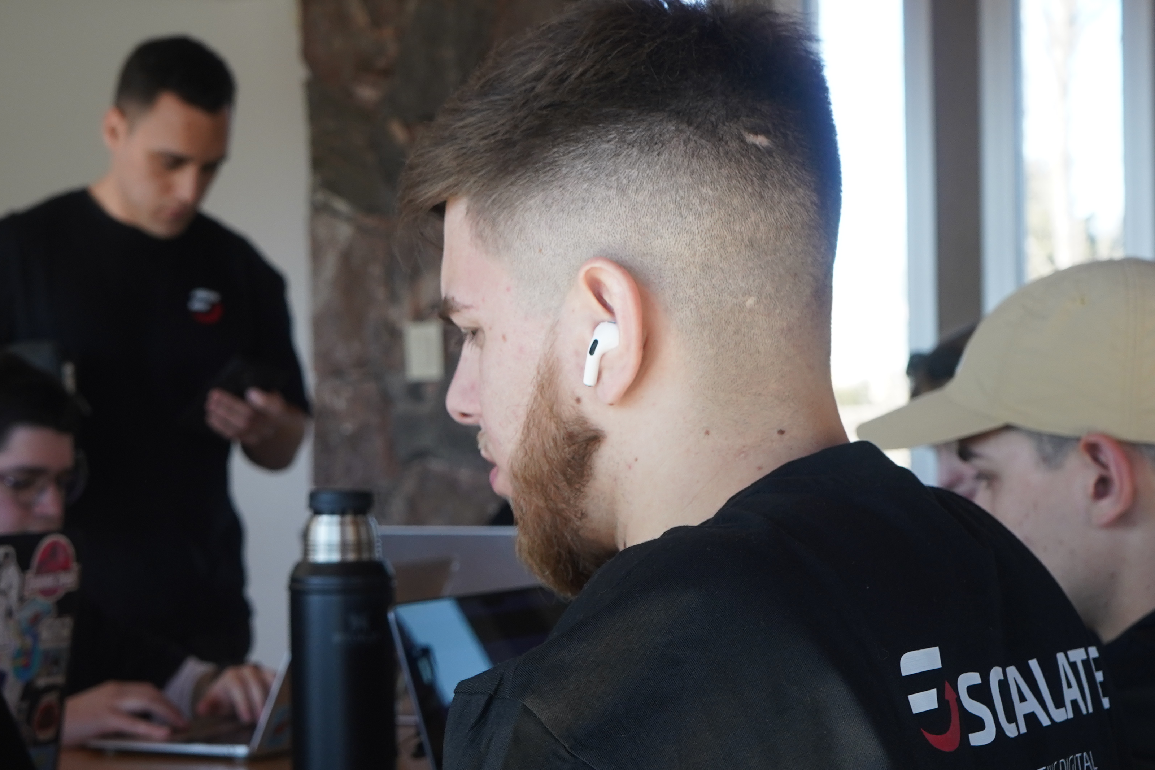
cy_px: 469
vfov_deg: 18.2
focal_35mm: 75
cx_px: 328
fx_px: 2406
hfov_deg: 26.7
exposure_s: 1/100
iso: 800
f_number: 6.3
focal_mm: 40
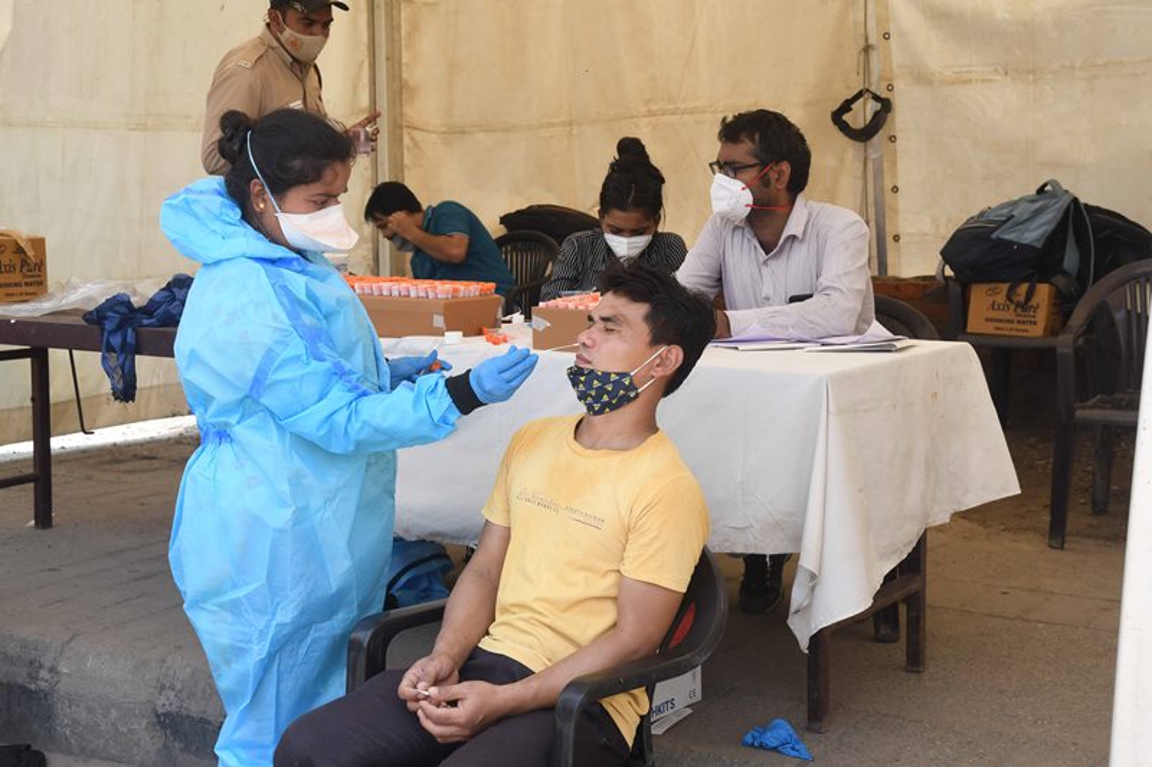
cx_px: 576
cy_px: 384
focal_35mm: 52
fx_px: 1680
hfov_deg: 37.9
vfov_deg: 25.7
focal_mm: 35
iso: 500
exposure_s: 1/500
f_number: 6.3
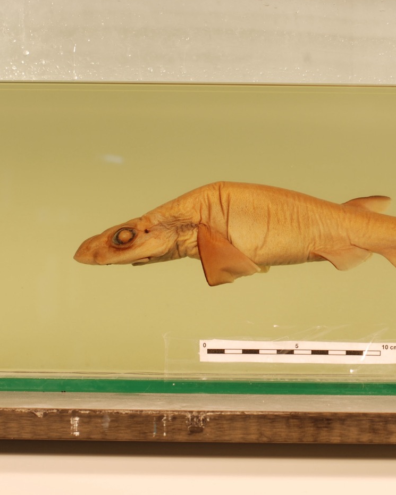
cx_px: 346
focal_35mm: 106
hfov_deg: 14.4
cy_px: 248
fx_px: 1553
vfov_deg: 18.1
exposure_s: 1/2.5
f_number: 9
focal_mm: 50
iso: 100
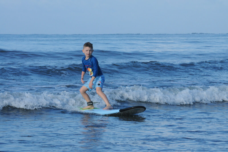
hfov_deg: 13.7
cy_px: 76
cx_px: 114
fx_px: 949
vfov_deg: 9.1
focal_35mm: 150
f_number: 14
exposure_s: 1/500
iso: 800
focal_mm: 100
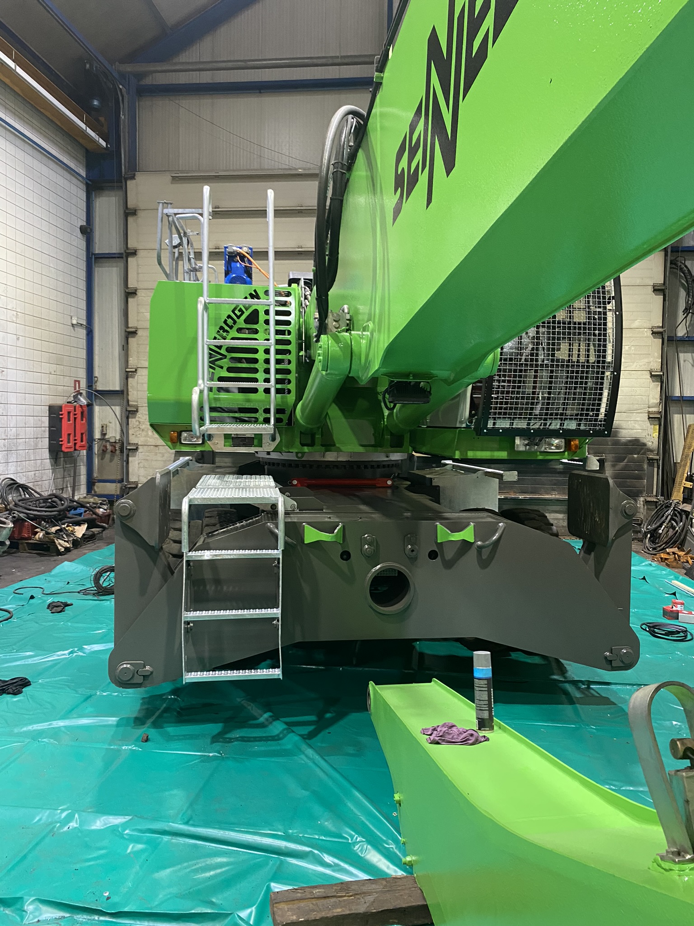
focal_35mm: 26
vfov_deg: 67.3
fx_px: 695
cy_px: 463
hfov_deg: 53.1
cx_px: 347
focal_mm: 4.25
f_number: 1.8
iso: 320
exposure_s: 1/50
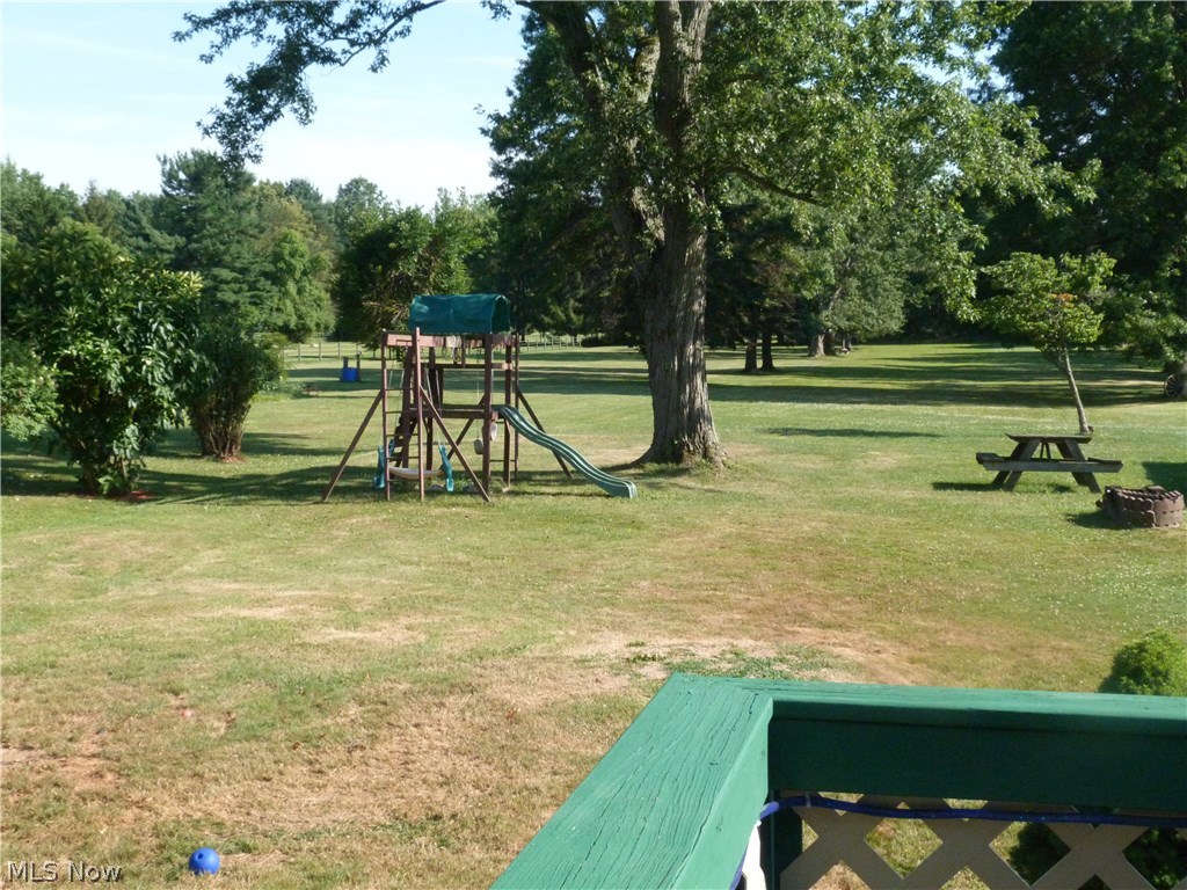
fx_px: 1715
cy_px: 445
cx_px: 594
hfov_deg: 38.2
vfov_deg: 29.1
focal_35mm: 50
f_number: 5.6
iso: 400
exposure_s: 1/500
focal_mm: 9
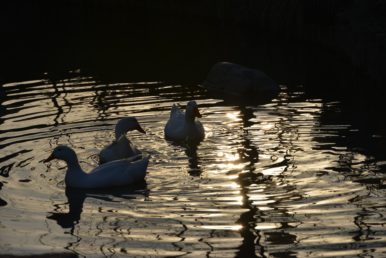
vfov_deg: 6.9
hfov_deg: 10.3
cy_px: 129
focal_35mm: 200
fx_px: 2145
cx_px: 193
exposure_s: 1/800
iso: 200
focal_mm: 200
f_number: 11
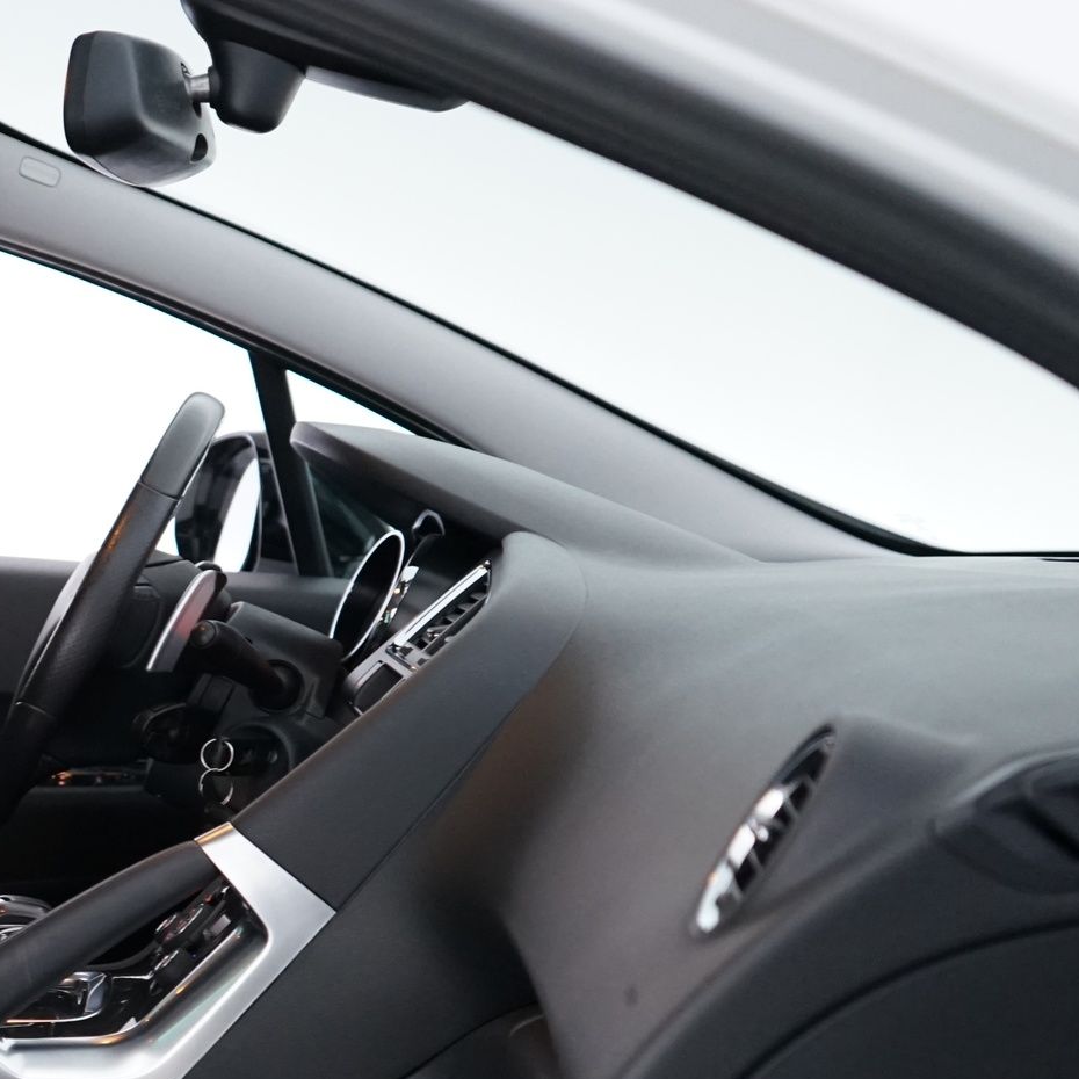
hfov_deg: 24.4
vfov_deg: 26.4
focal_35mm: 64
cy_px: 856
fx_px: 2257
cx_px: -211
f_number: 3.5
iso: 2000
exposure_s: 1/50
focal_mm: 28
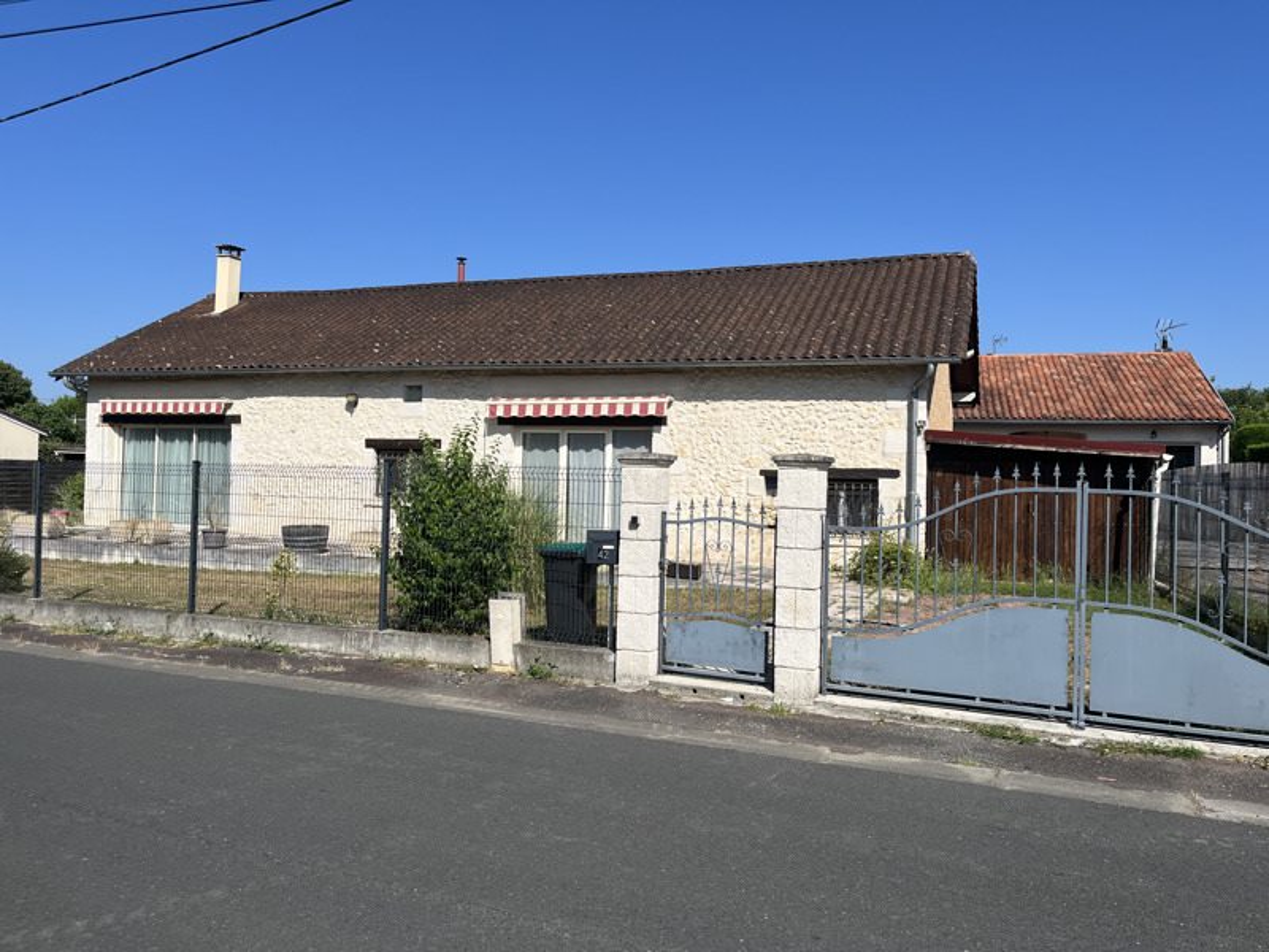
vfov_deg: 53.1
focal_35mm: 26
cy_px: 476
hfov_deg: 67.3
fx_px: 953
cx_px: 634
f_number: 1.6
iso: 50
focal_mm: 5.1
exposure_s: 1/5076
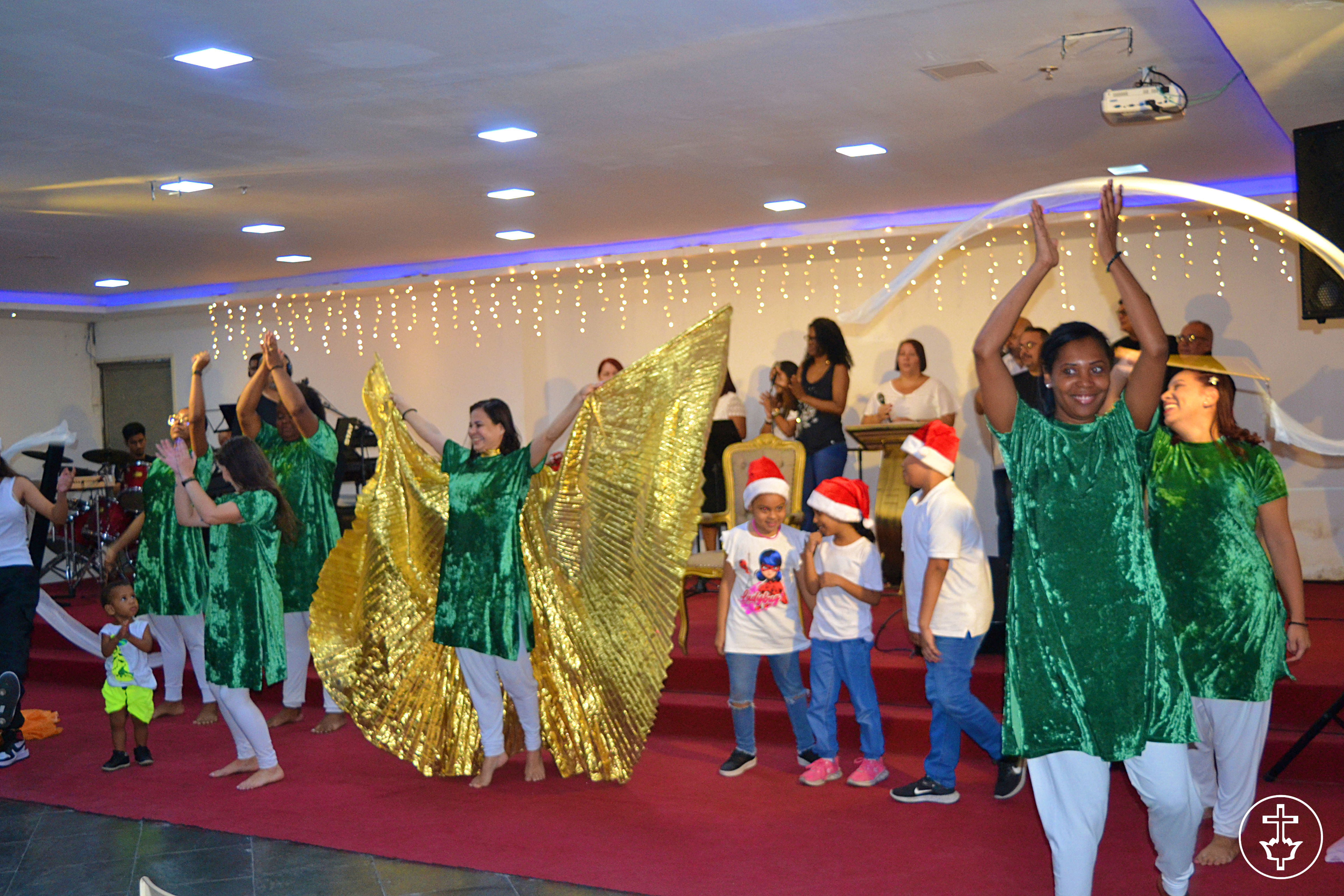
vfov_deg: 34.2
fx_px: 1456
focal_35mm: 39
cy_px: 448
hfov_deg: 49.6
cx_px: 672
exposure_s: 1/60
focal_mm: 26
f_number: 4
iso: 1250
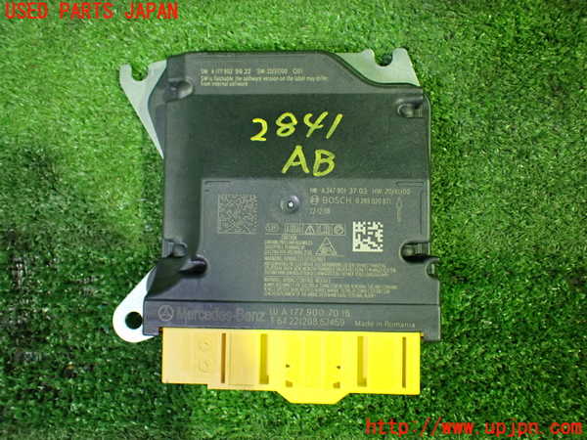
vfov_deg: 46.8
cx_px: 294
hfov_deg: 60.0
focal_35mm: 30
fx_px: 509
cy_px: 220
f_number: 2.3
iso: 800
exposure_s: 1/40
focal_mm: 5.4
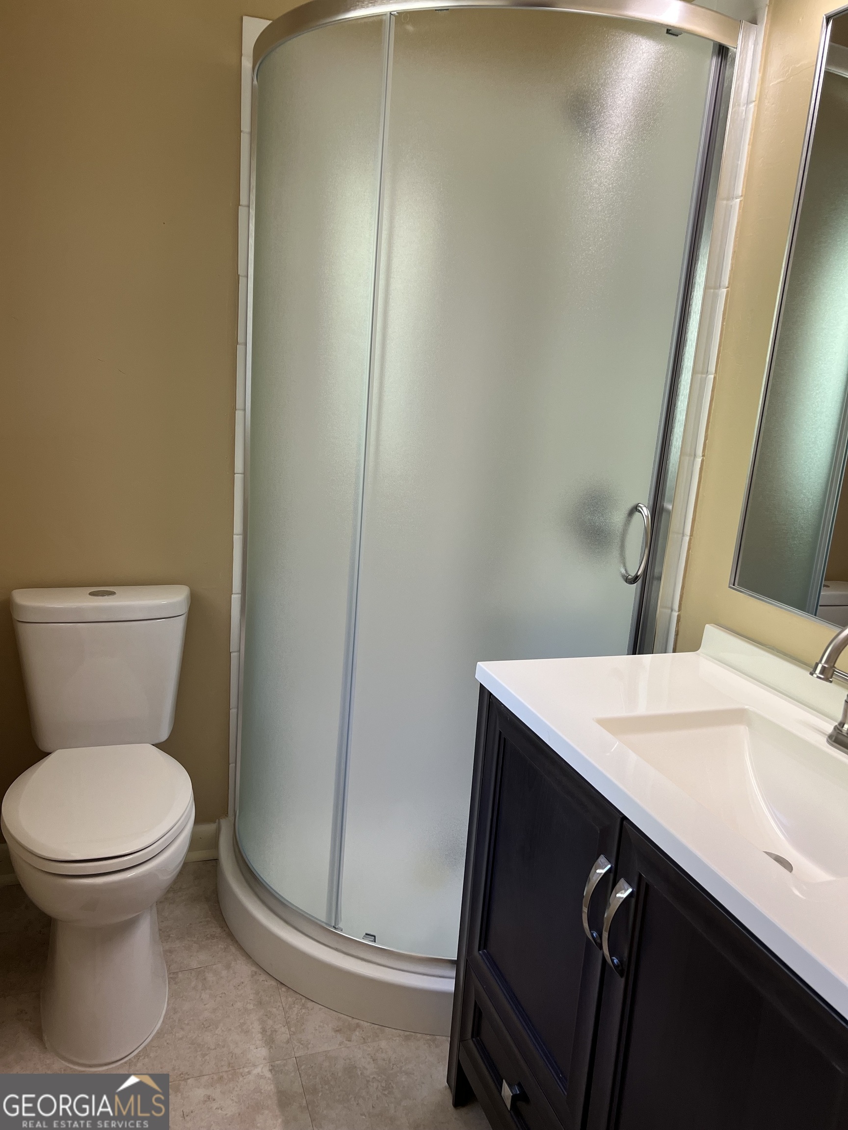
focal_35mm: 26
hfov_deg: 53.1
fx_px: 849
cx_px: 424
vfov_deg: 67.3
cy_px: 565
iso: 125
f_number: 1.5
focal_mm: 5.7
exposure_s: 1/120
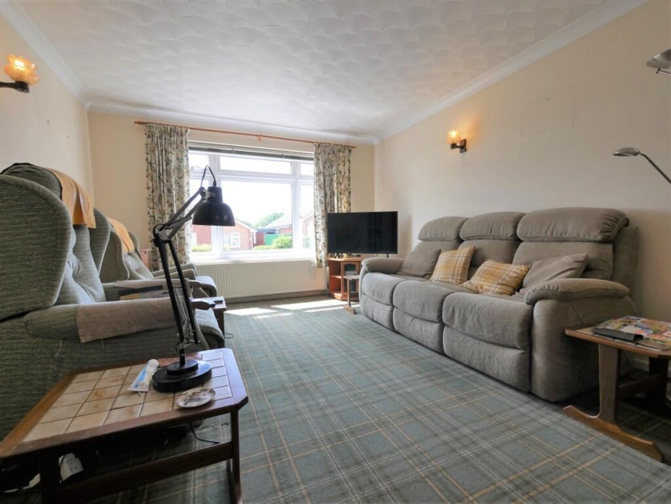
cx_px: 336
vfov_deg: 78.2
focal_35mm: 16
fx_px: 310
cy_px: 252
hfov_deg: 94.5
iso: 200
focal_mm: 8
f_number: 4.5
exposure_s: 1/160
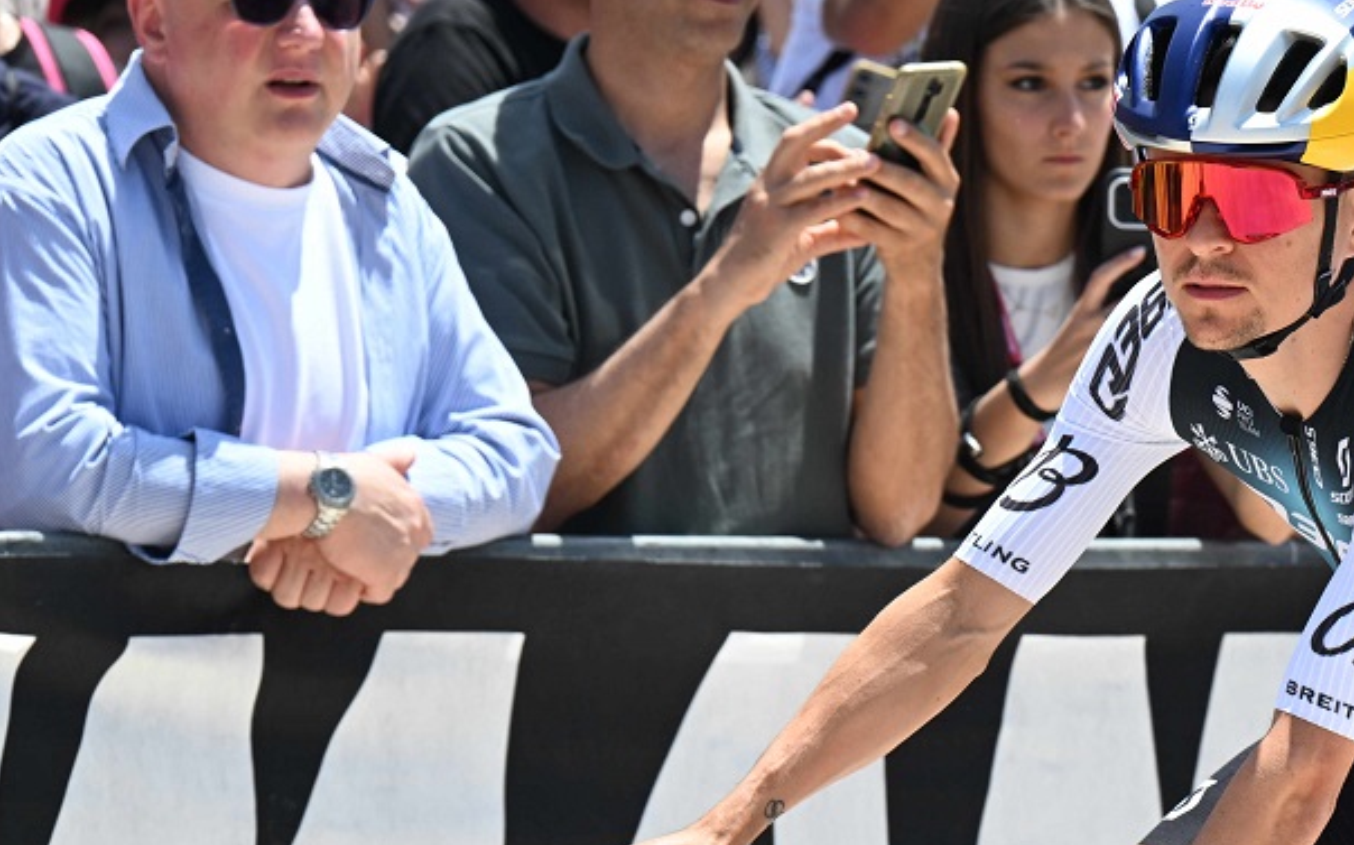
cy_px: 784
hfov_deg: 5.2
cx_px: 1253
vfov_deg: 3.2
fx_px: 14939
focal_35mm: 405
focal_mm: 200
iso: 400
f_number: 7.1
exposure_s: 1/1000
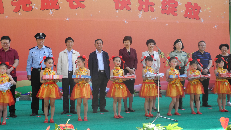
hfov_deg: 41.3
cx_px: 114
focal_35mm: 50
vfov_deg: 24.0
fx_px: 306
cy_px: 62
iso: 100
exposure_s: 1/217
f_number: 3.2
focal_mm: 9.7
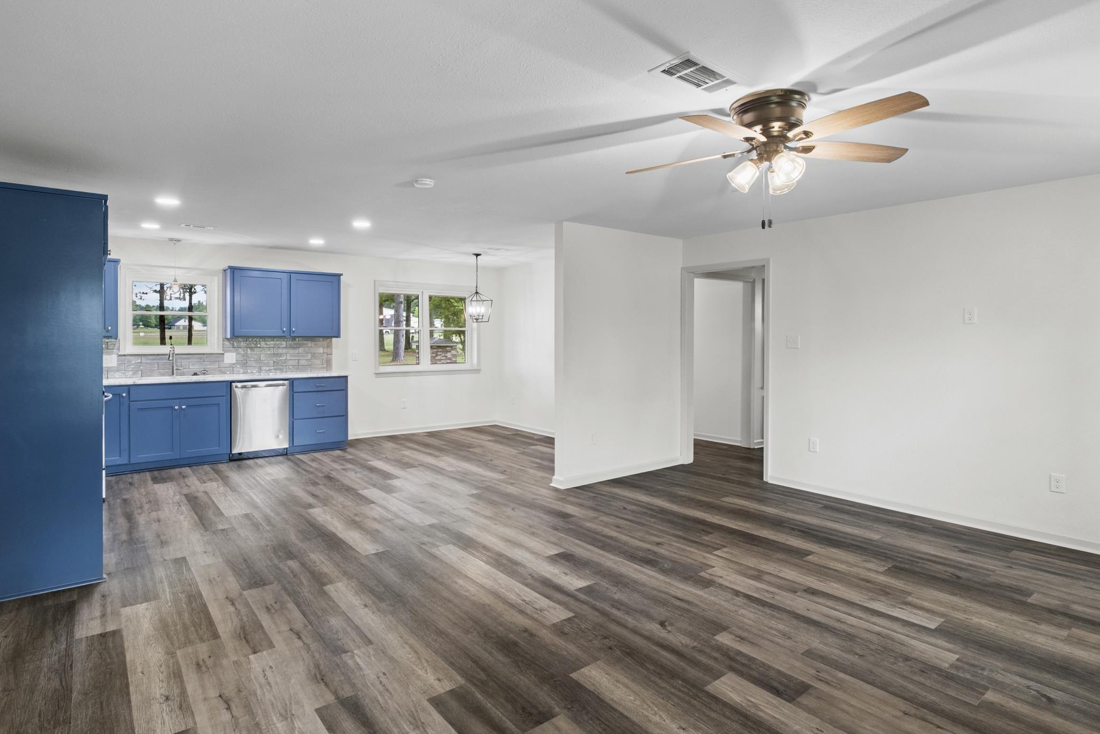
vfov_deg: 67.4
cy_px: 359
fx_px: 550
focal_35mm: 18
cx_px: 529
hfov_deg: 90.0
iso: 800
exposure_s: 1/3
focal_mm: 10
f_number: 5.6
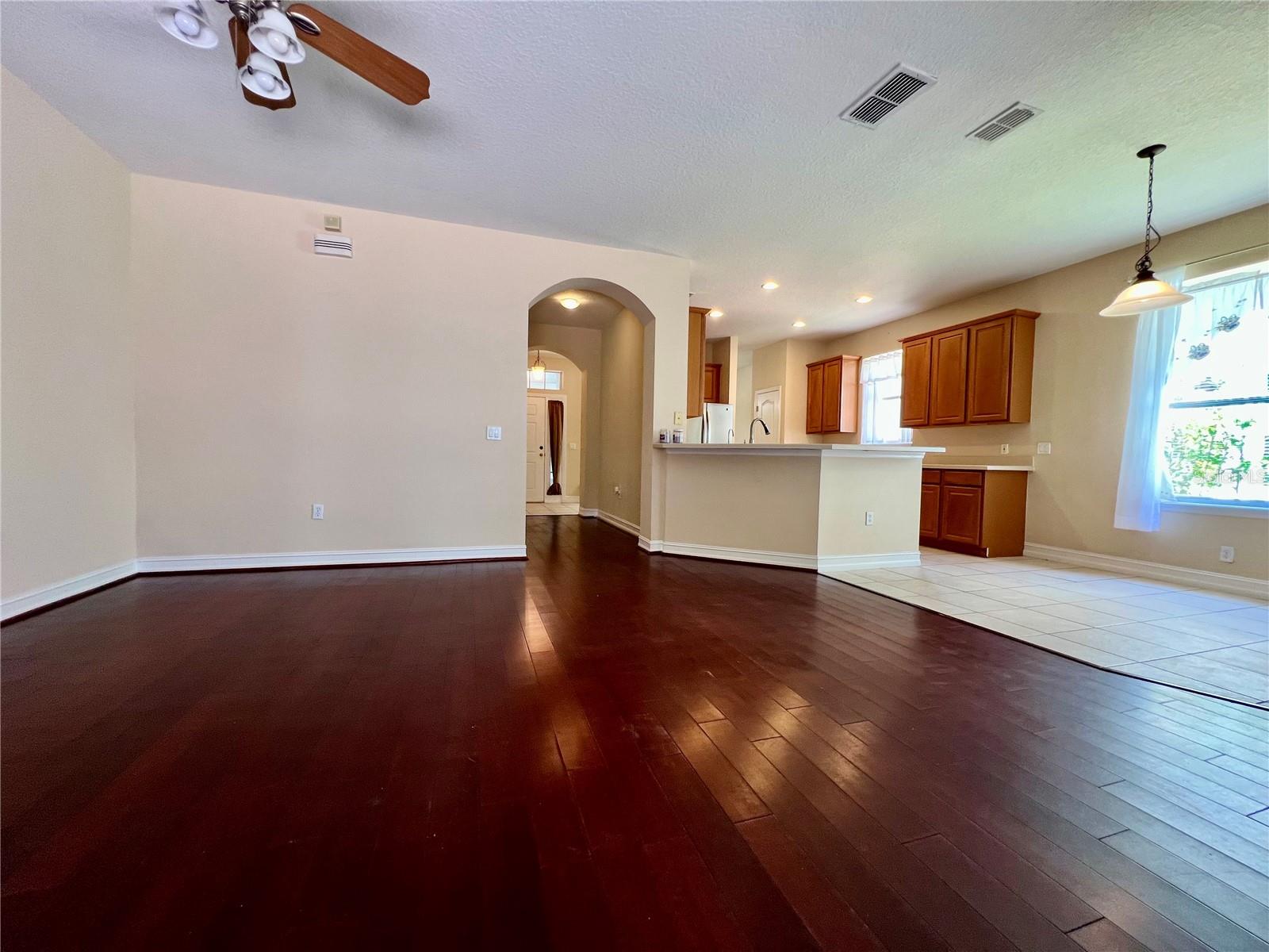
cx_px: 634
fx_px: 477
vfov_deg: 89.9
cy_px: 476
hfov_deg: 106.2
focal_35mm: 13
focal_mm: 1.57
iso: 125
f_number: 1.8
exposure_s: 1/60
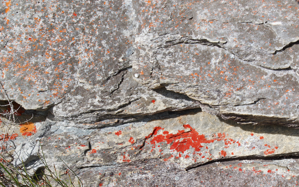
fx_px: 984
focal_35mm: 121
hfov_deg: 17.3
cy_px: 141
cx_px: 182
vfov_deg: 10.8
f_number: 11
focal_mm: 55
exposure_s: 1/500
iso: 400
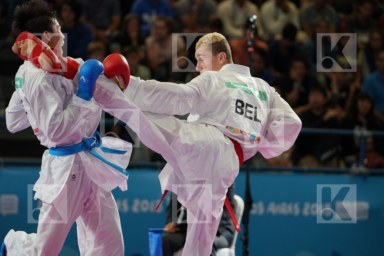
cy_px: 128
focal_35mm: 243
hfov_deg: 8.5
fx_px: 2592
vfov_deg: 5.7
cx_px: 192
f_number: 2.8
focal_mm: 162
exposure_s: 1/1000
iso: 1250
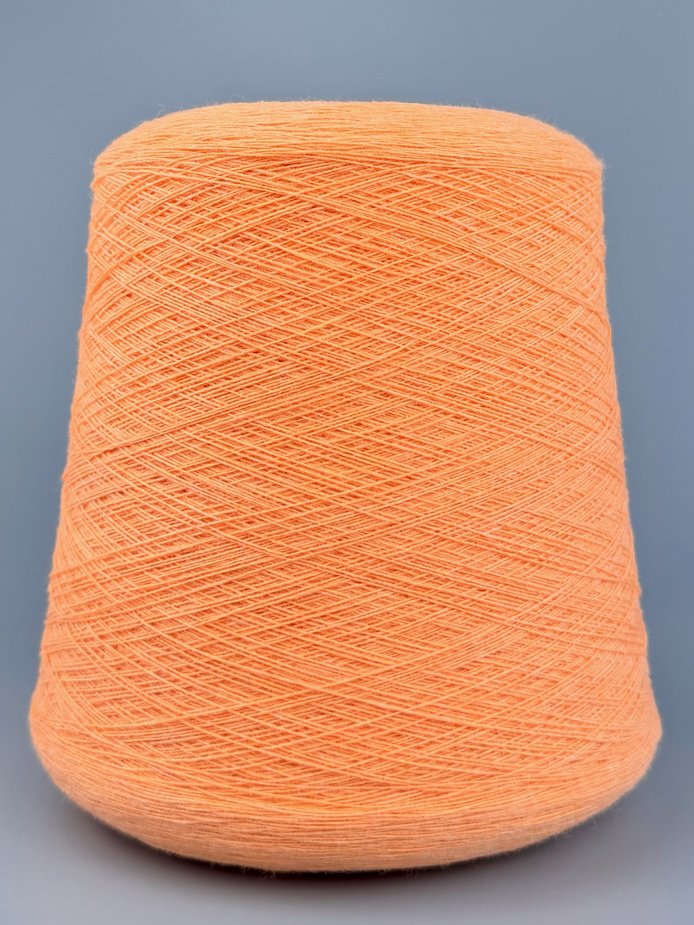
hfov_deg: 56.8
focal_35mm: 24
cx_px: 347
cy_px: 462
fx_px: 642
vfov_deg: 71.6
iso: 80
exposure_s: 1/805
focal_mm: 6.76
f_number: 1.78
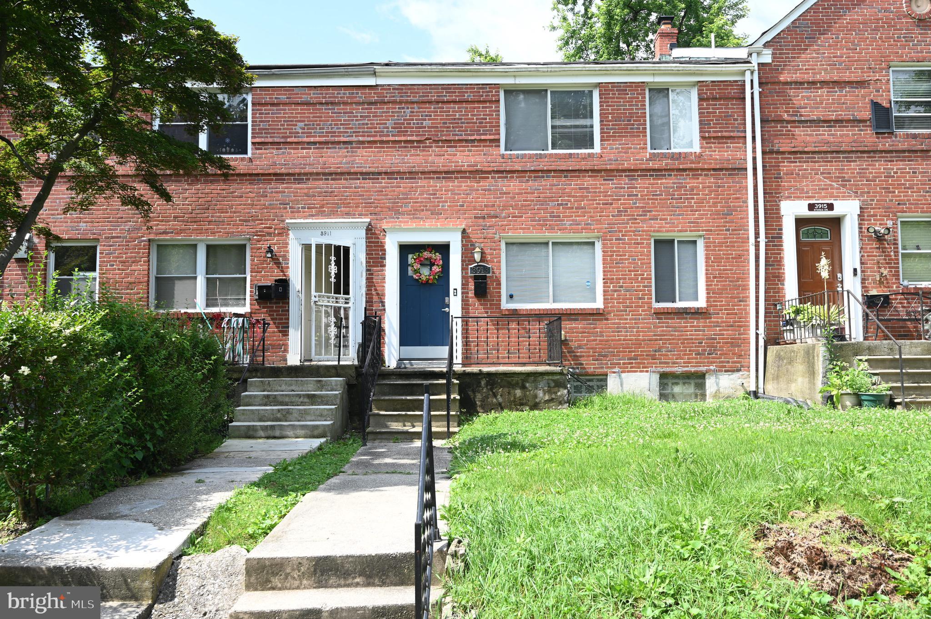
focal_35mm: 30
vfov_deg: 43.5
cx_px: 466
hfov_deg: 62.0
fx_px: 775
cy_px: 310
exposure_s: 1/125
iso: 100
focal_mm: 30
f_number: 7.1
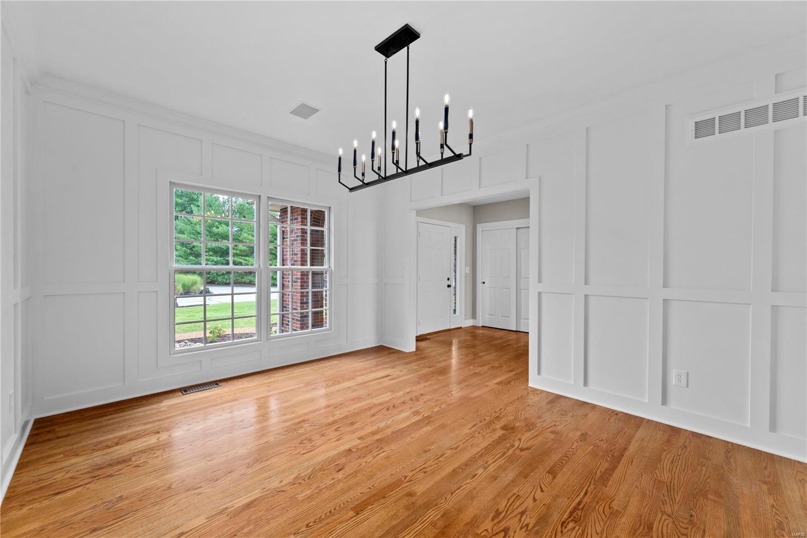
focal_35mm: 14
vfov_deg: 81.2
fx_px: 314
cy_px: 269
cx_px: 404
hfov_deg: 104.2
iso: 400
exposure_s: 1/8
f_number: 8
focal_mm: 14
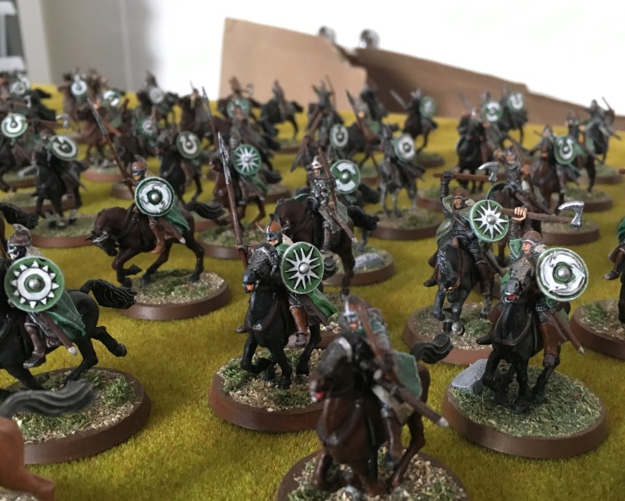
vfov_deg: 40.0
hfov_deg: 49.0
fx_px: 685
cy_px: 302
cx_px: 330
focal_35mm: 37
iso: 200
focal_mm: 4.15
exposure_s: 1/17
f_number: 2.2
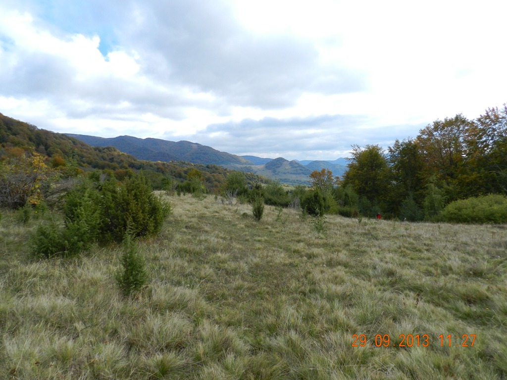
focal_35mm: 23
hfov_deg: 73.9
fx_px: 337
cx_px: 254
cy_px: 190
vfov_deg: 58.9
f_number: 3.4
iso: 160
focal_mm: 4
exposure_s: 1/1000
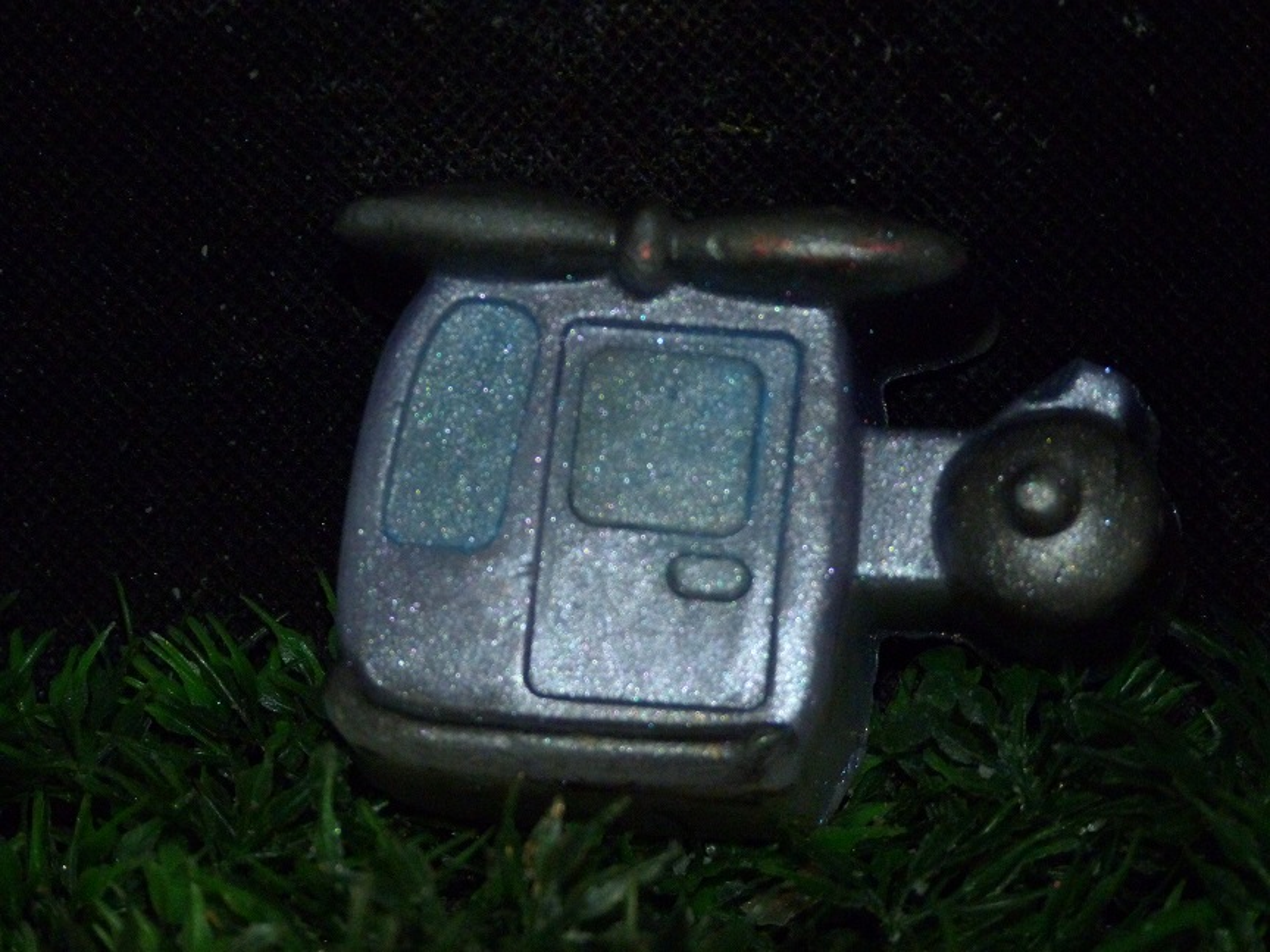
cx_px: 635
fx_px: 5026
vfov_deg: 10.8
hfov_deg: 14.4
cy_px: 476
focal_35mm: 137
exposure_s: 1/125
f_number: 3.6
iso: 400
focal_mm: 24.6
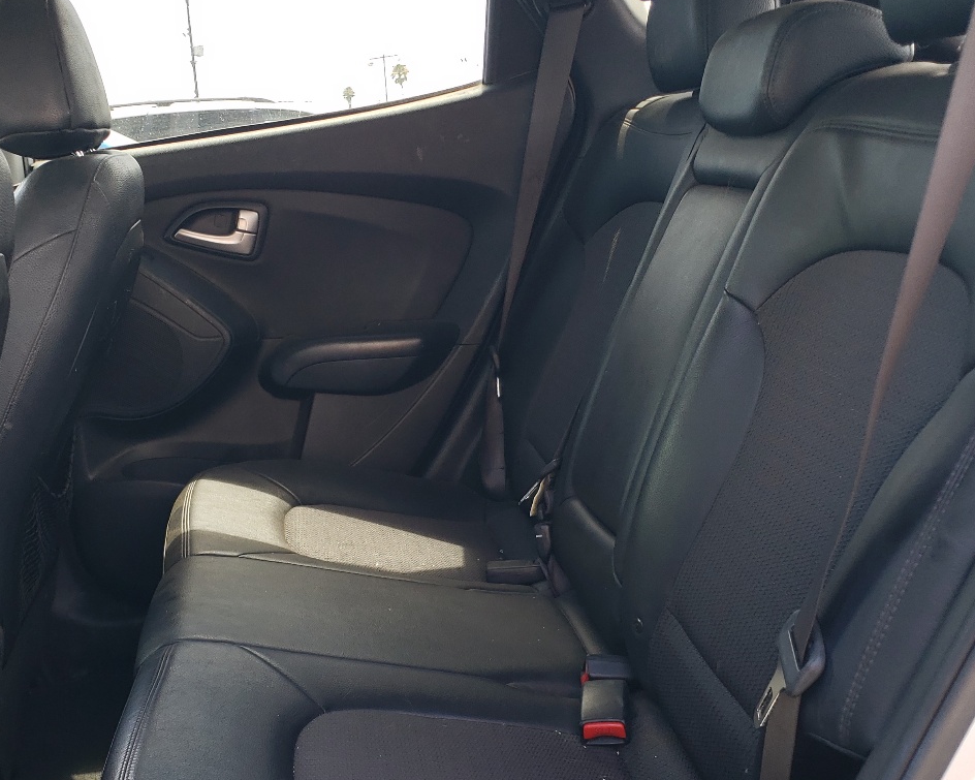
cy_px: 516
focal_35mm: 43
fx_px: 1241
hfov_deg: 42.7
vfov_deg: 34.6
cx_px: 388
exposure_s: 1/141
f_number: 1.5
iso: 50
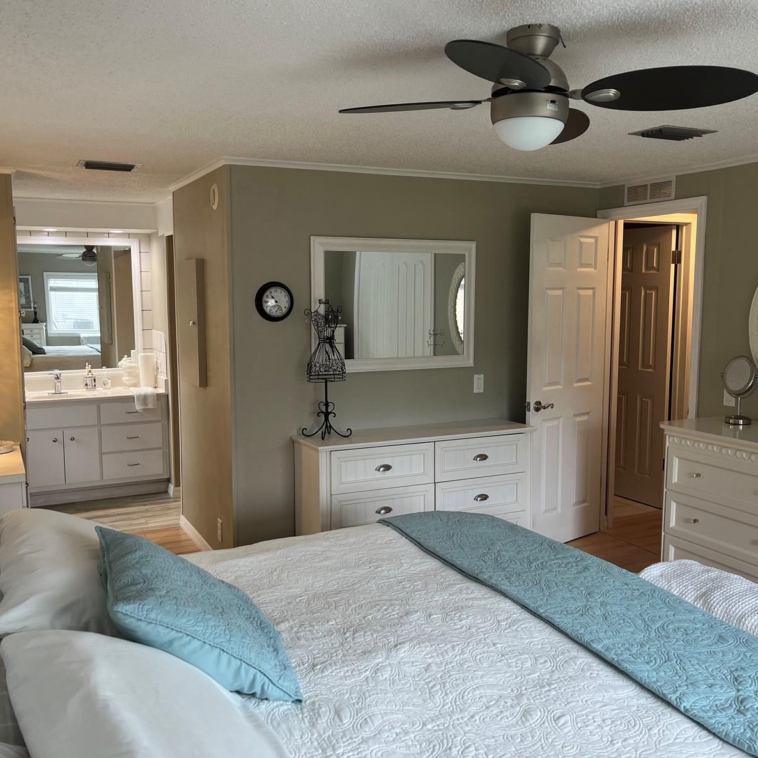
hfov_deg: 52.5
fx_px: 768
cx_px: 369
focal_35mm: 31
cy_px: 378
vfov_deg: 52.5
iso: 80
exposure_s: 1/120
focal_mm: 5.1
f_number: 1.6
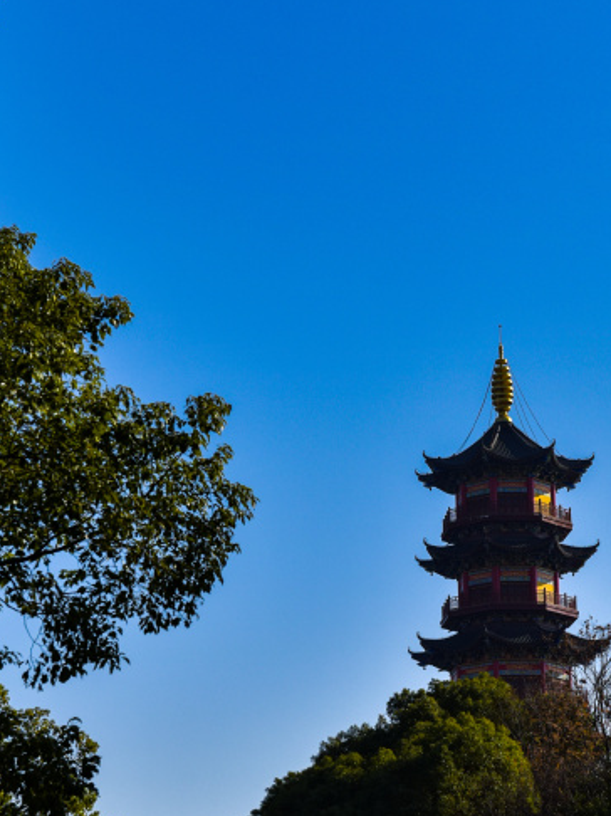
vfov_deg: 20.6
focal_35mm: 95
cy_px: 475
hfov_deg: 15.4
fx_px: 2238
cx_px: 493
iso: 100
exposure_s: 1/500
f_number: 8
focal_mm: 40
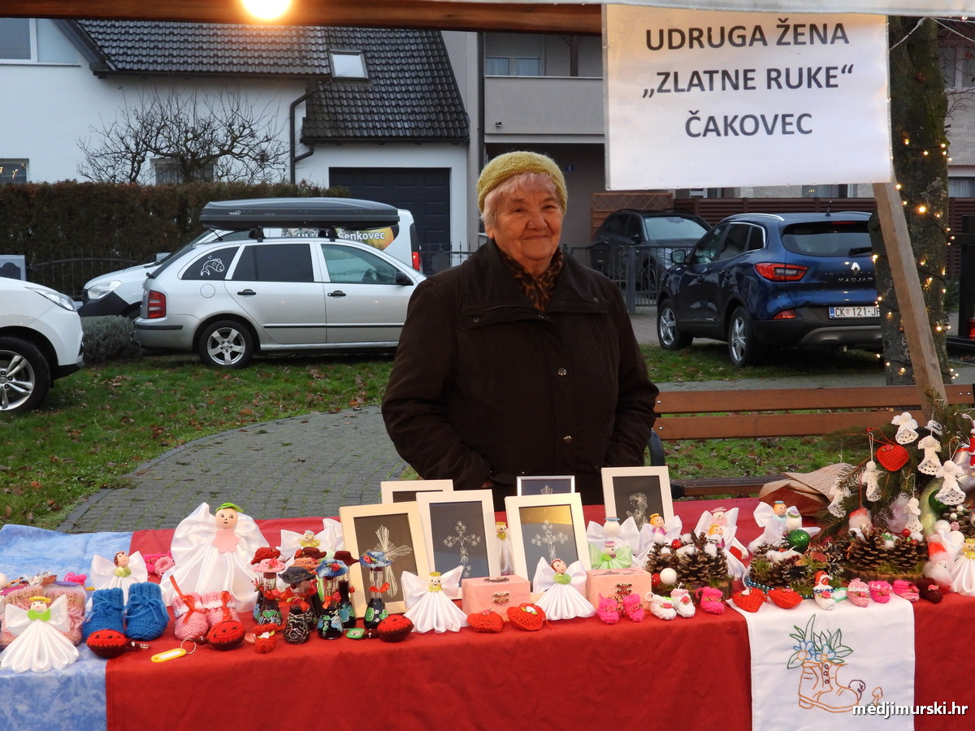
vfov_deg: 30.9
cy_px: 366
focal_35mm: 47
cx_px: 488
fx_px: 1324
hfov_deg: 40.4
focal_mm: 8.5
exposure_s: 1/30
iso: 400
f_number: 3.2
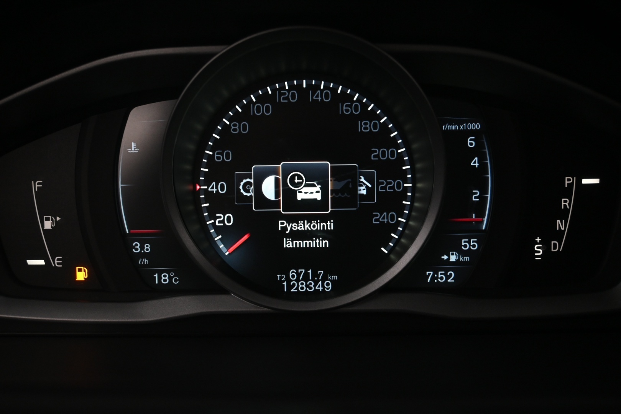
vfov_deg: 35.5
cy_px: 207
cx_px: 310
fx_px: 647
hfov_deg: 51.3
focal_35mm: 38
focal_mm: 25
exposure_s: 1/40
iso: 1100
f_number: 4.2
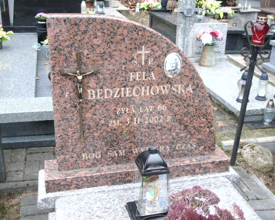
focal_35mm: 42
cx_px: 138
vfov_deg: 35.7
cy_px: 110
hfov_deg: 43.8
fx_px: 342
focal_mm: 7.1
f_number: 3.9
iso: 320
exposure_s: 1/30
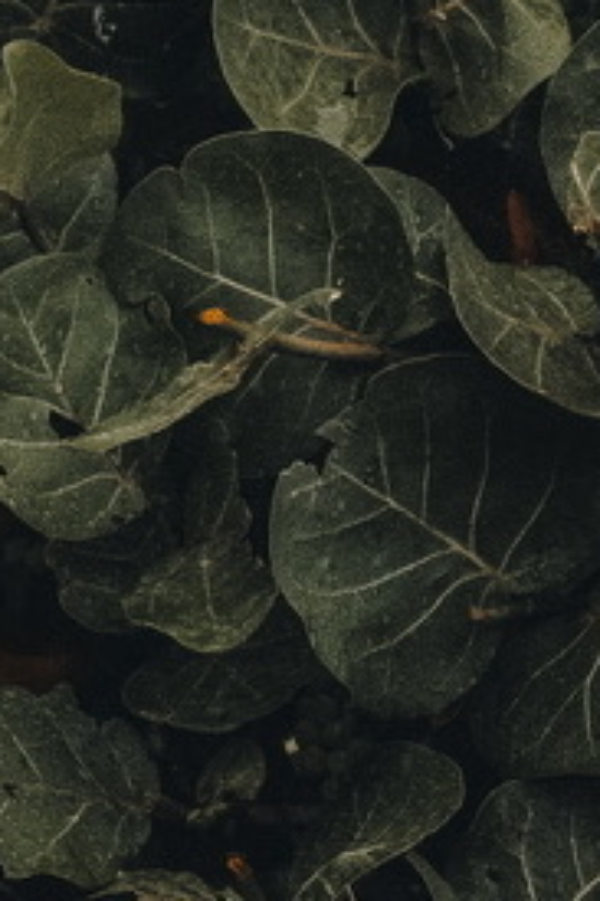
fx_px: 39547
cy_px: 374
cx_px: -131
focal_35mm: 1580
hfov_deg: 0.9
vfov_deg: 1.3
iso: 5000
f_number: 5.6
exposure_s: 1/800
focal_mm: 400
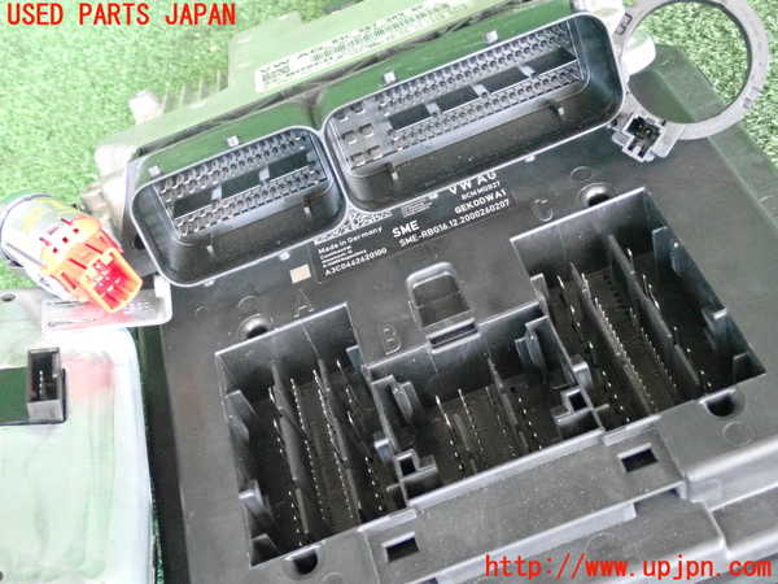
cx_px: 389
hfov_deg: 40.4
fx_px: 1056
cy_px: 292
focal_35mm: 47
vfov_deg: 30.9
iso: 3200
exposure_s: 1/125
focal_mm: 8.4
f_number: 3.1
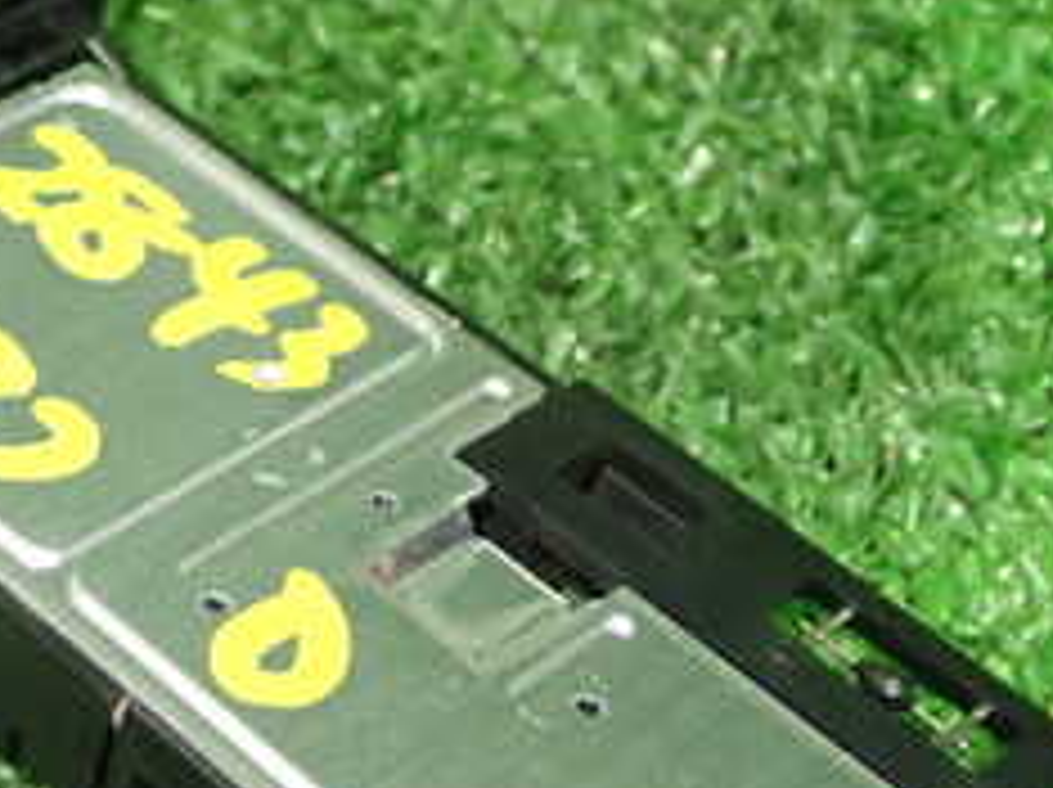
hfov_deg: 17.1
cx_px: 18
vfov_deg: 13.1
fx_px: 3434
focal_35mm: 113
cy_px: 392
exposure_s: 1/40
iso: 800
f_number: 2.9
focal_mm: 7.84
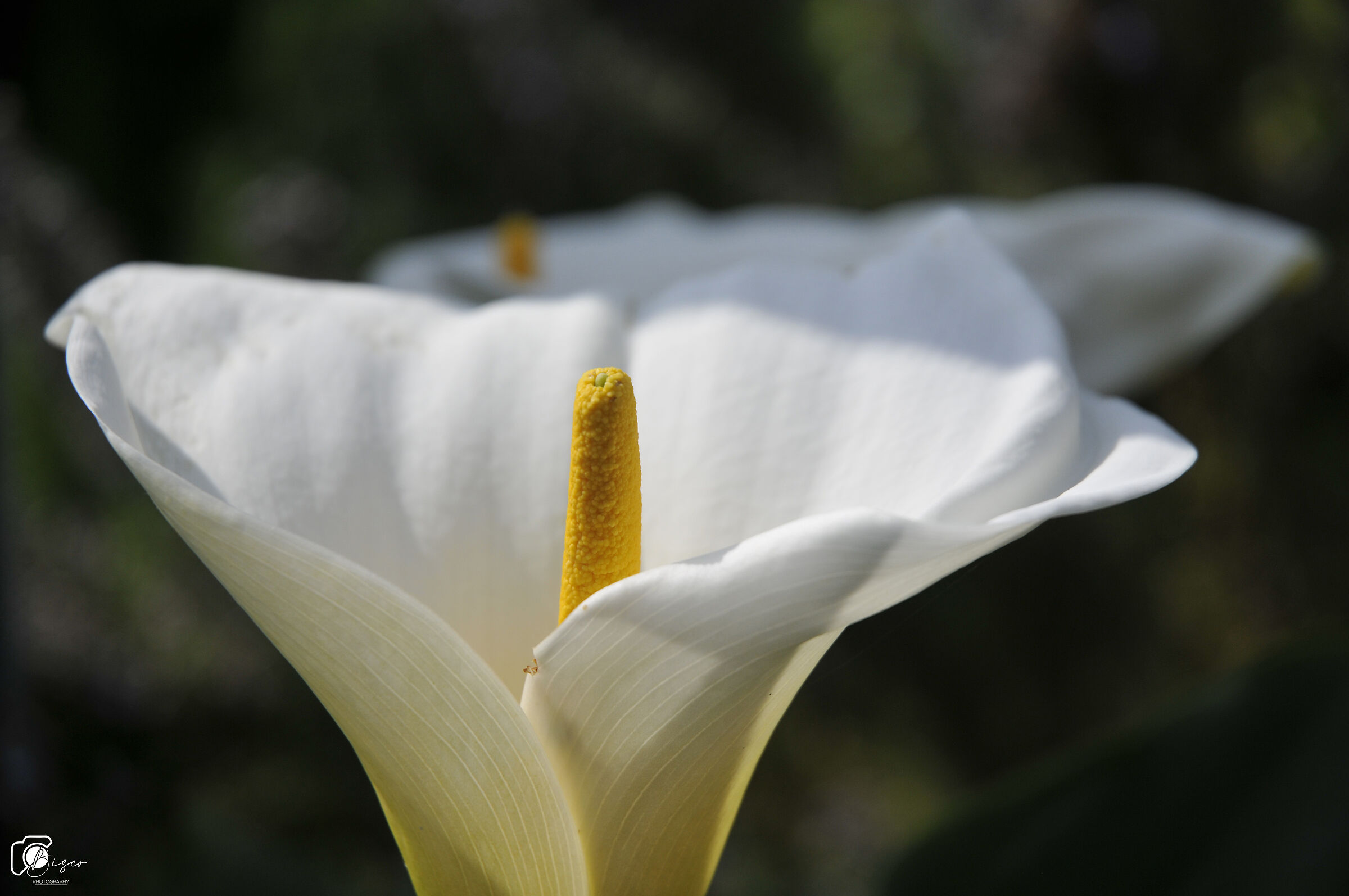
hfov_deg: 19.5
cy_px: 448
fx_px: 3930
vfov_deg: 13.0
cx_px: 674
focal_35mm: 105
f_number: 4.5
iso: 200
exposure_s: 1/4000
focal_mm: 70
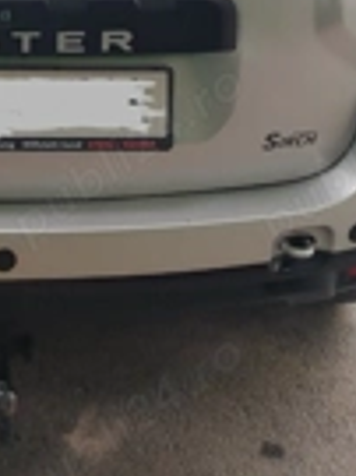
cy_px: -56
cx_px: 4
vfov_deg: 25.3
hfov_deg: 20.1
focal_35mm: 71
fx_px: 975
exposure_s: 1/120
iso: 123
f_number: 1.75
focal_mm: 5.25
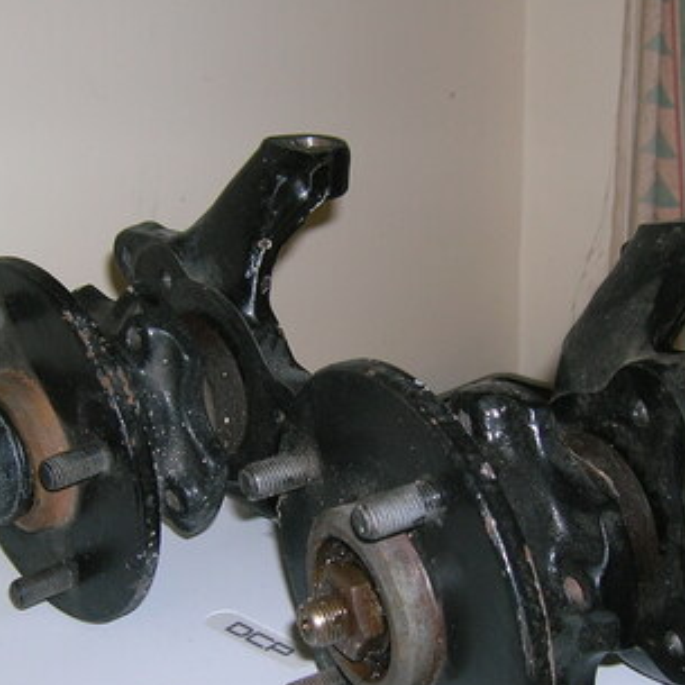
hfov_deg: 27.3
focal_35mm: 63
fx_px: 1410
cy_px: 444
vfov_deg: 27.2
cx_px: 314
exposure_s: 1/60.1
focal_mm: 5.7
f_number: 2.9
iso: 50
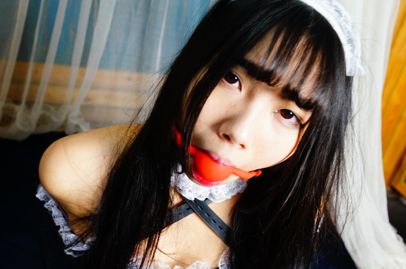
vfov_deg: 36.8
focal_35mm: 36
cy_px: 134
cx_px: 203
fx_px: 405
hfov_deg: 53.2
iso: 2000
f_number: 4
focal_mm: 24
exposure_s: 1/60
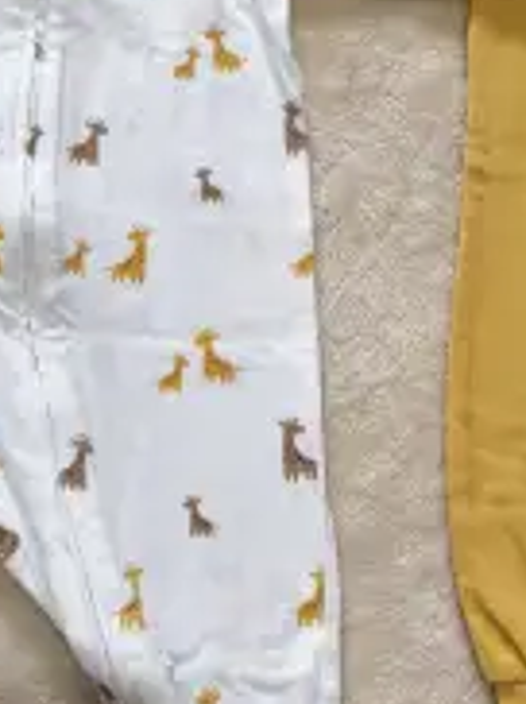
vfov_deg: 33.8
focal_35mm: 57
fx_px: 1158
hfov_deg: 24.2
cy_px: 313
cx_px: -23
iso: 320
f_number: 1.7
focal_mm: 5.35
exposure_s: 1/50
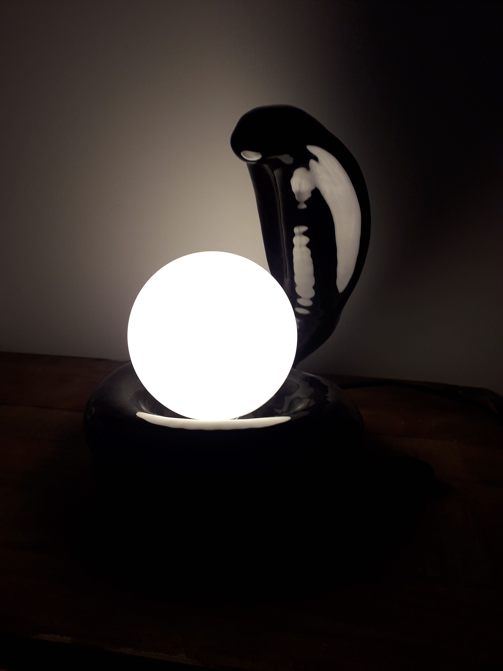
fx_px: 523
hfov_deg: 51.4
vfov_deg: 65.3
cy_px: 336
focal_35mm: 27
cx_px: 252
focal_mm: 3.6
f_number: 1.9
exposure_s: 1/50
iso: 50
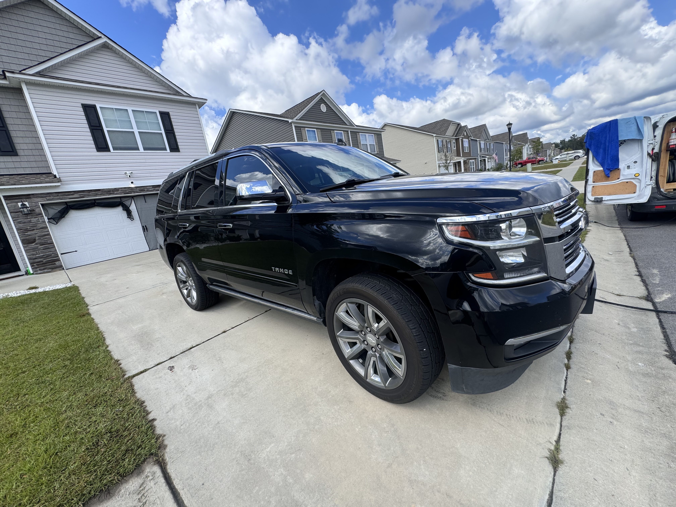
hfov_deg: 102.1
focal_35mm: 14
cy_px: 254
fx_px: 273
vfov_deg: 85.7
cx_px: 338
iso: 40
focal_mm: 2.22
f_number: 2.2
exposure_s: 1/573
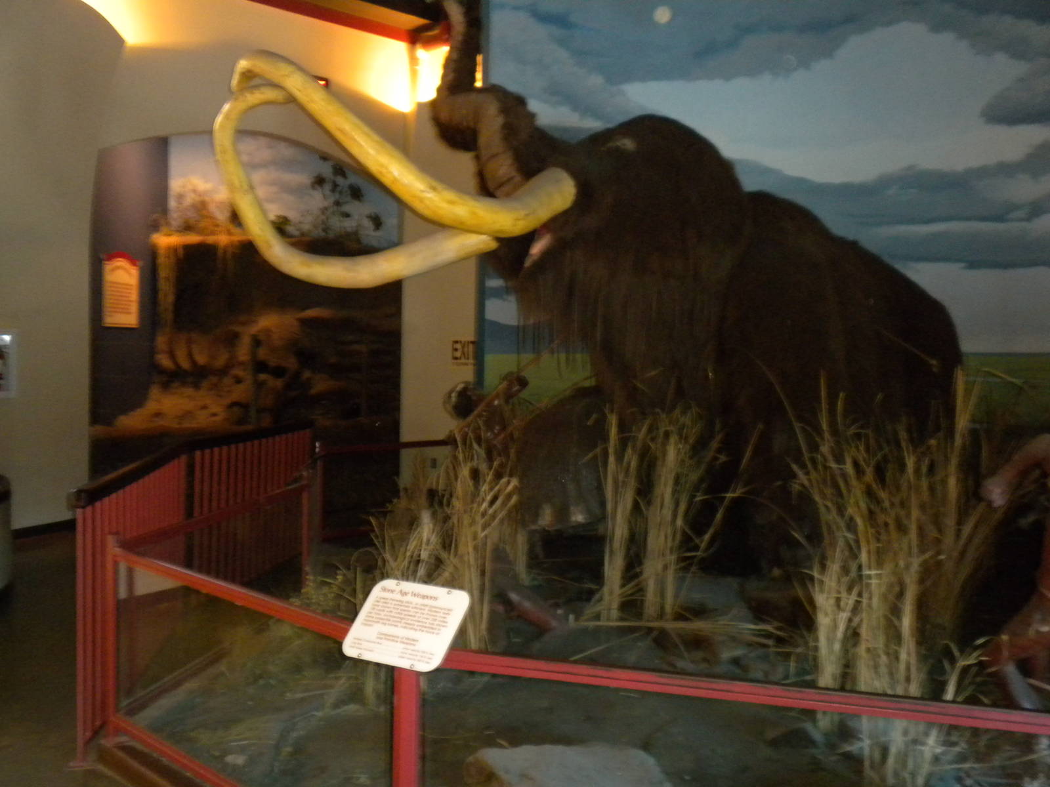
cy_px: 394
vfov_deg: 38.7
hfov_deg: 50.1
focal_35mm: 37
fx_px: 1122
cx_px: 525
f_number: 3.5
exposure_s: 1/4
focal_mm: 6.6
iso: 400
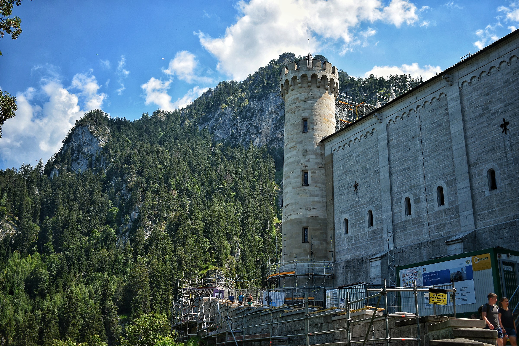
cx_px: 260
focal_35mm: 36
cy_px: 173
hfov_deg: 53.1
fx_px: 519
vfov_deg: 36.9
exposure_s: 1/640
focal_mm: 24
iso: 100
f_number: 4
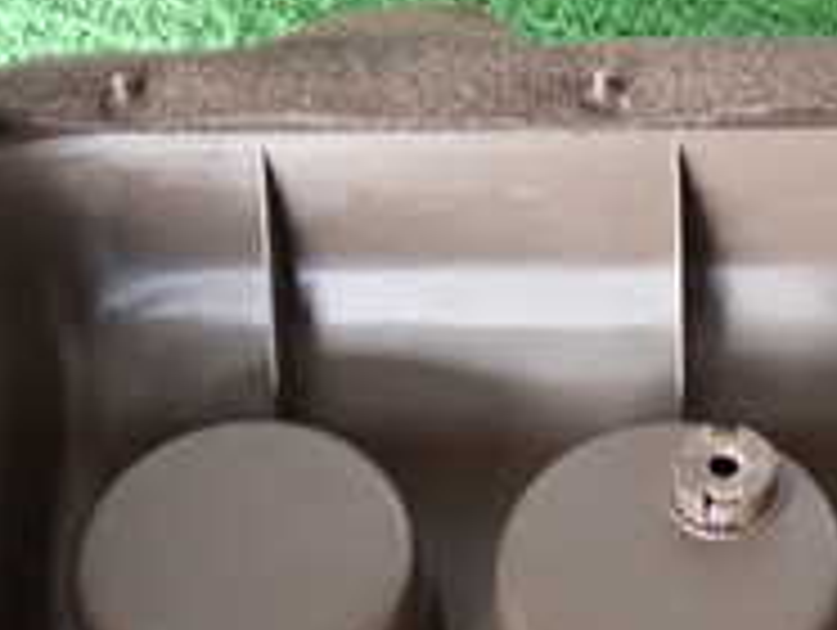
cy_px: 688
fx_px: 2494
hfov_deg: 18.8
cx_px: 688
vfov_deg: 14.1
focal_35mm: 103
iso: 400
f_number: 2.4
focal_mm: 5.79
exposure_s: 1/30
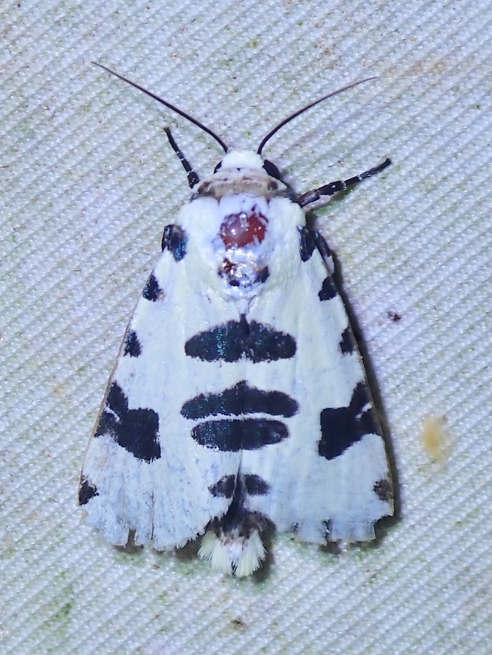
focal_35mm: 100
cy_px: 328
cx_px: 246
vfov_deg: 19.6
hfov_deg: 14.8
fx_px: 1894
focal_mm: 18
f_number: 6.3
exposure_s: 1/400
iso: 160
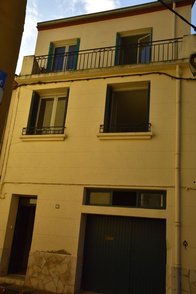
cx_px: 98
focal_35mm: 33
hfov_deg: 39.9
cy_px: 147
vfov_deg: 57.2
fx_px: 270
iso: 200
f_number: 8
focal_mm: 22
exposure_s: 1/500
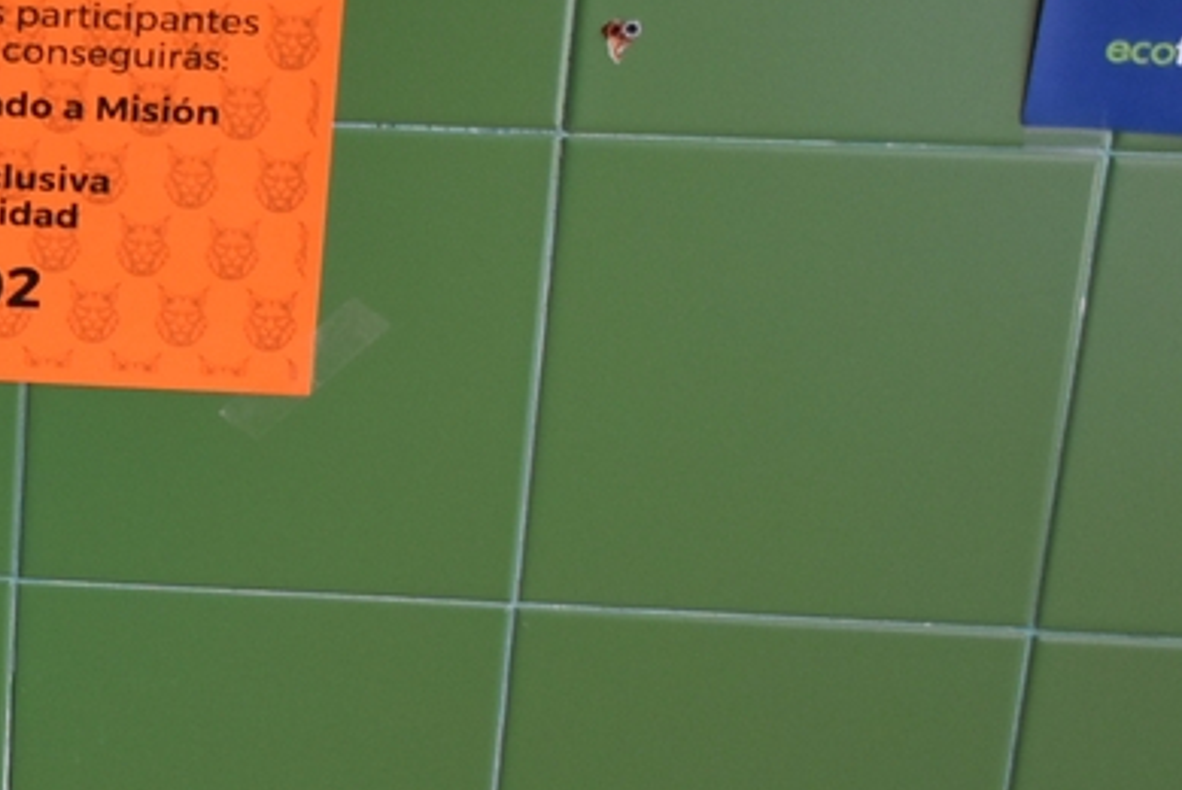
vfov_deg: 12.4
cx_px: -468
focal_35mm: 111
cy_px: 380
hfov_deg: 17.0
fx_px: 3647
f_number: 3.8
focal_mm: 24
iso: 900
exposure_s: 1/60
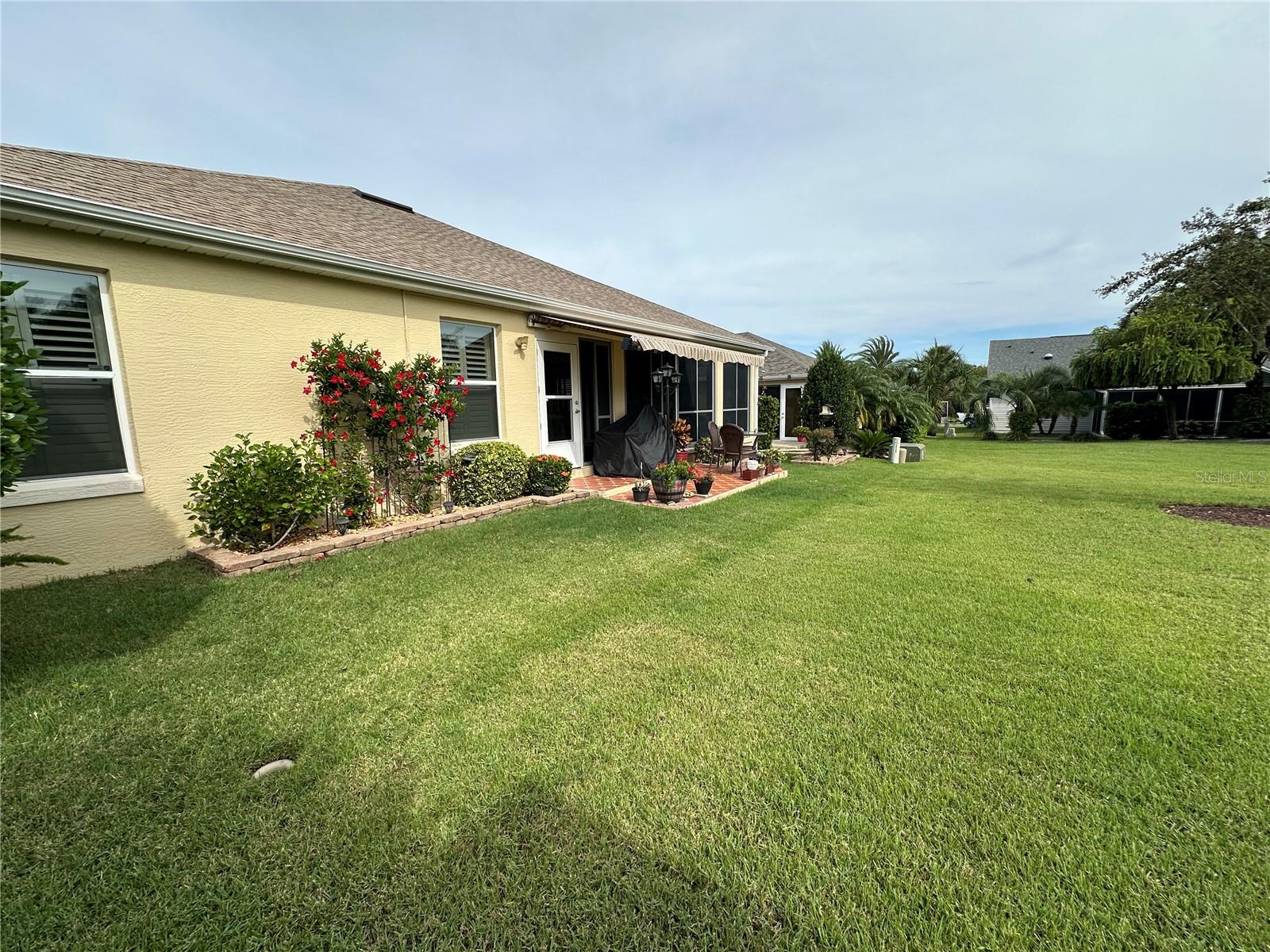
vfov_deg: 85.7
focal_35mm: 14
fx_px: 514
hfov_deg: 102.1
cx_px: 635
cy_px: 476
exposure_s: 1/1473
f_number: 2.2
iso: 50
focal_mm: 2.22
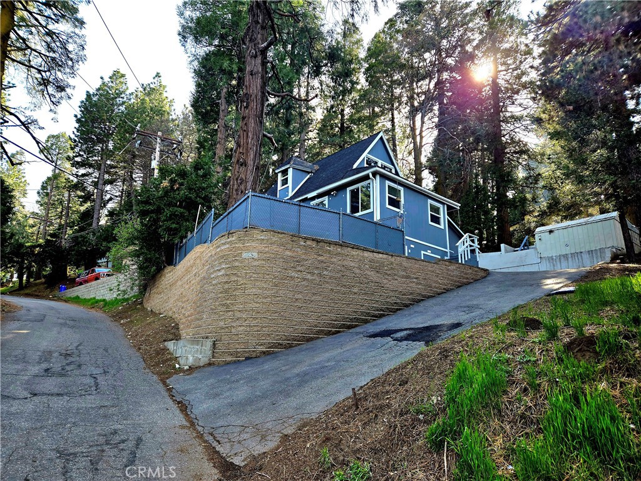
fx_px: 426
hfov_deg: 73.9
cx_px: 320
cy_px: 240
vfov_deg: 58.9
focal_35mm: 23
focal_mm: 5.4
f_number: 1.8
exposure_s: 1/385
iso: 25
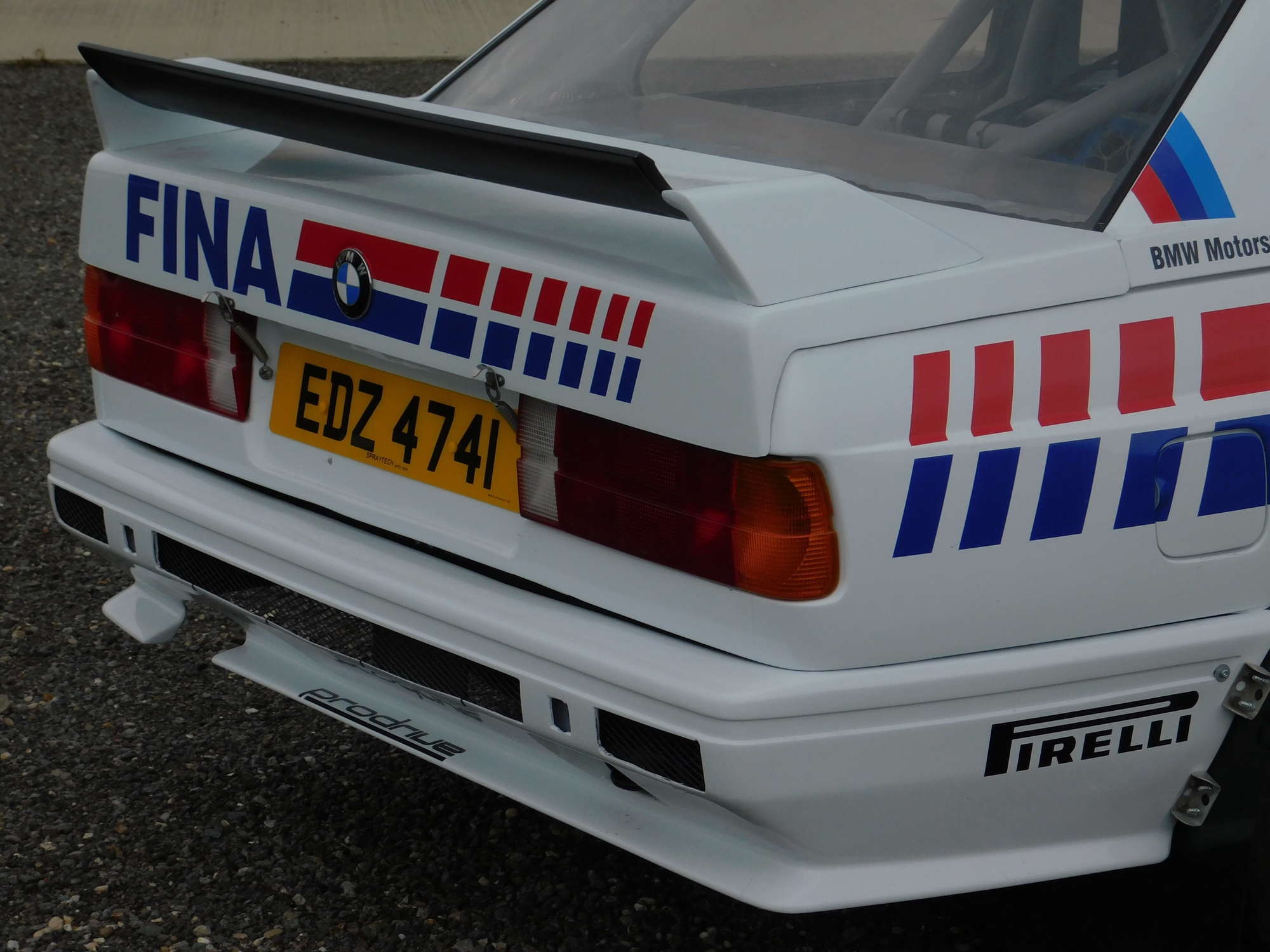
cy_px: 476
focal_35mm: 91
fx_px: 3339
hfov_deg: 21.5
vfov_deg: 16.2
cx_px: 635
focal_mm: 16.1
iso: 125
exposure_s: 1/1000
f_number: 4.5
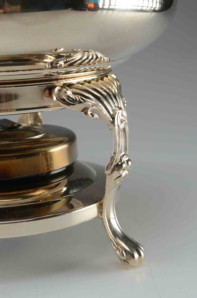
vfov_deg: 24.7
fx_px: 680
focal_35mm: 82
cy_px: 149
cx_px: 98
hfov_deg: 16.5
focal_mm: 55
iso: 100
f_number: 14
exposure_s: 1/80
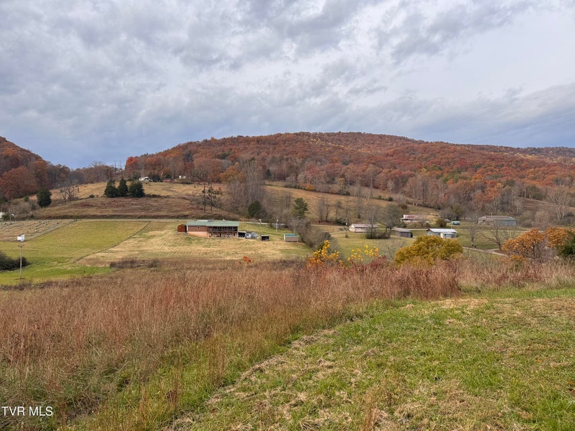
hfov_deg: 71.6
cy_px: 216
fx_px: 399
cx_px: 288
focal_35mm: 24
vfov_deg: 56.8
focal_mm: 6.76
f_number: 1.78
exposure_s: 1/1980
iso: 80
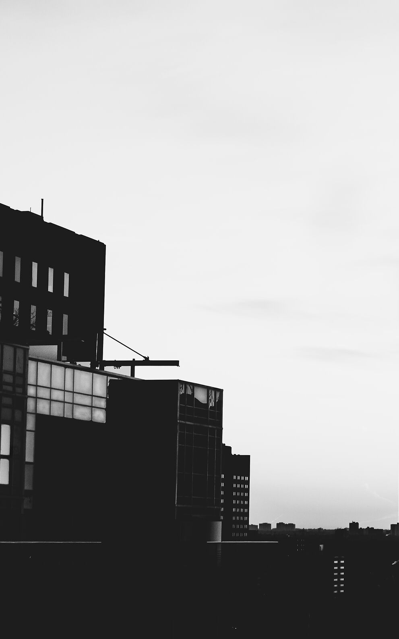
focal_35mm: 111
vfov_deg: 18.8
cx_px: 432
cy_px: 319
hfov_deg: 11.6
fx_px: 1931
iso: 200
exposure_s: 1/125
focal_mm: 48
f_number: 7.1
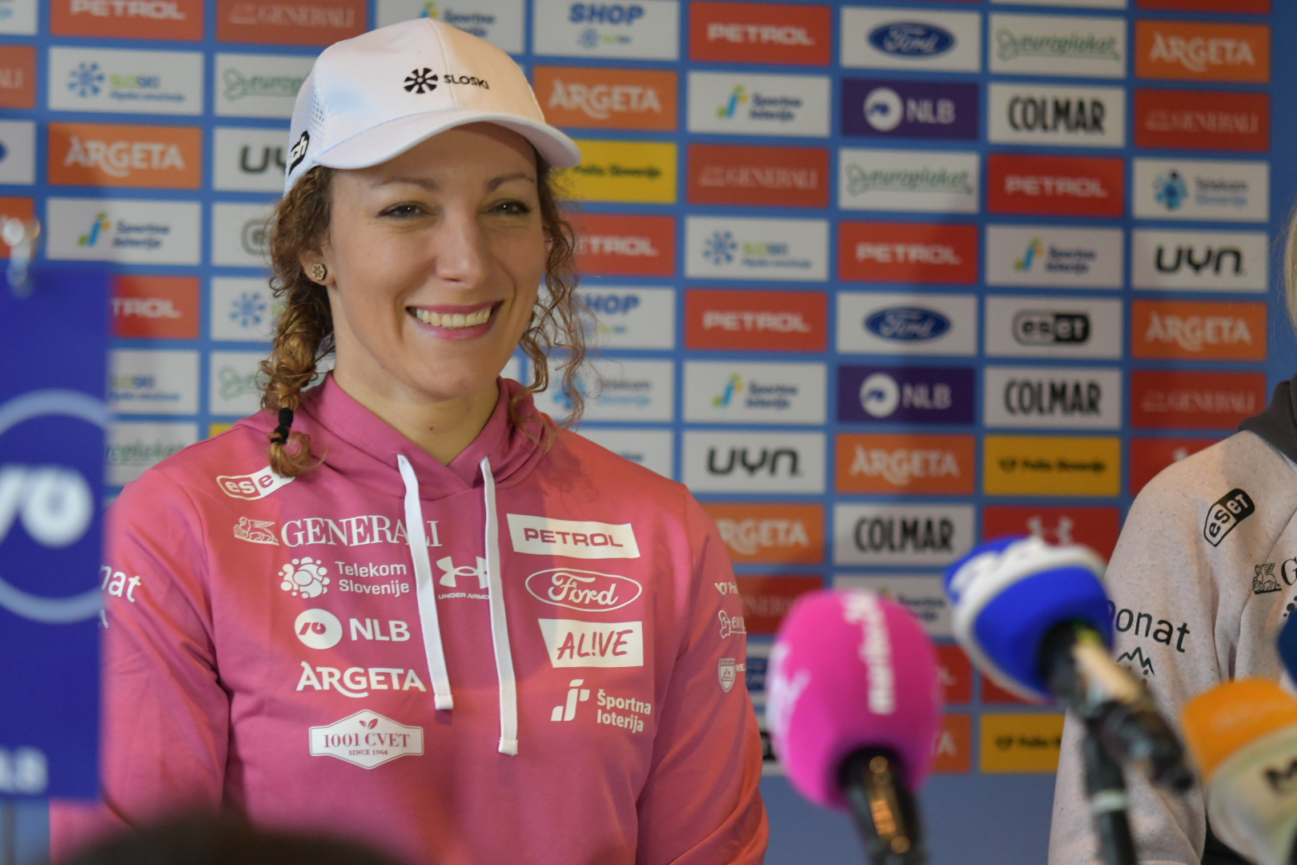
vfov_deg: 10.6
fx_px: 4647
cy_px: 432
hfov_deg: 15.9
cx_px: 648
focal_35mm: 129
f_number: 2.8
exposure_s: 1/250
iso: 2200
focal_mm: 86
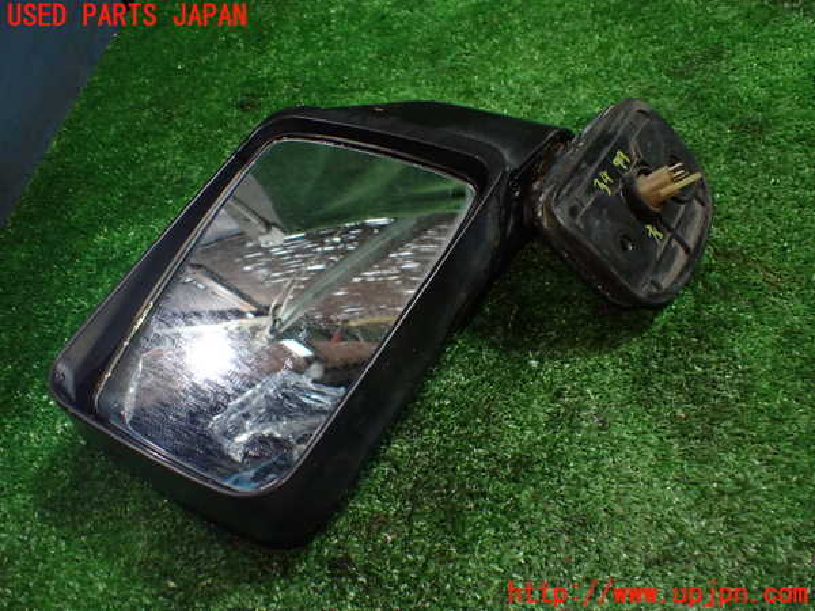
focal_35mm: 30
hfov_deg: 60.0
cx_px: 408
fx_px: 706
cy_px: 306
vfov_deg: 46.8
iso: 800
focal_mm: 5.4
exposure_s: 1/125
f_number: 2.3
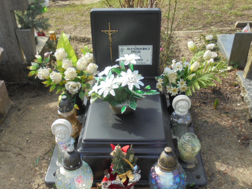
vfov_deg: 36.8
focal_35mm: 39
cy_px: 92
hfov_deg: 47.9
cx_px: 126
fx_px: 284
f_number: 4.2
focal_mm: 6.9
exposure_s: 1/250
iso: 100
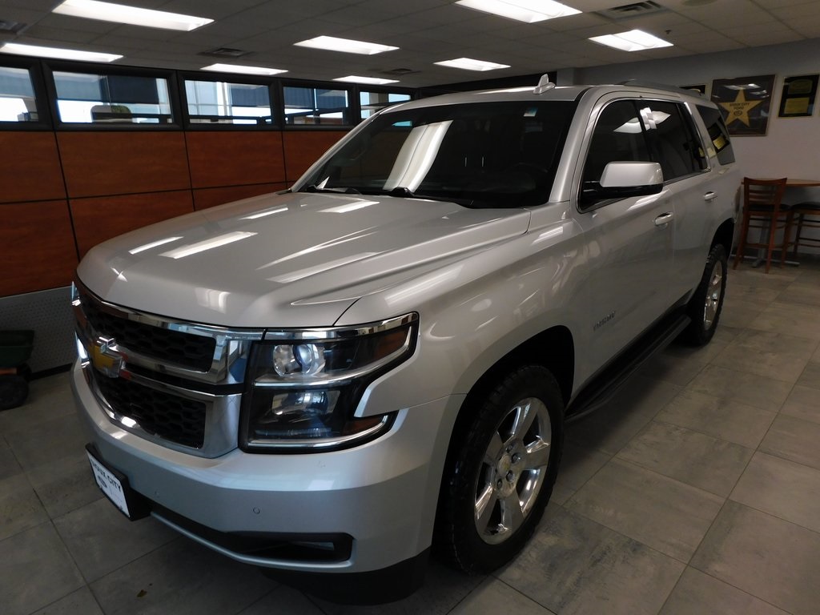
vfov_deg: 58.9
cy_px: 308
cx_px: 410
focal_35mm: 23
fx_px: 545
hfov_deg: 73.9
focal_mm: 4
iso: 125
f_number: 3
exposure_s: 1/30
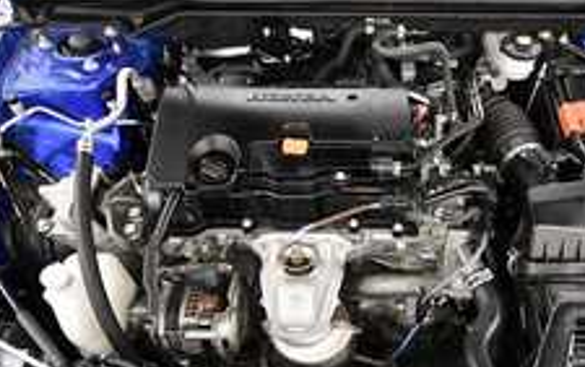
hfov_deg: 63.5
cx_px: 372
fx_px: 463
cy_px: 238
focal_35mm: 29
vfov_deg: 42.8
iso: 2800
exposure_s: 1/125
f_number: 4.8
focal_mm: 11
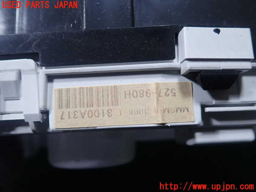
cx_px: 128
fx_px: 222
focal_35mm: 30
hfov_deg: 60.0
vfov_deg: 46.8
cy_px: 96
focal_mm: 5.5
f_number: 2.3
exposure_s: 1/125
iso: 250
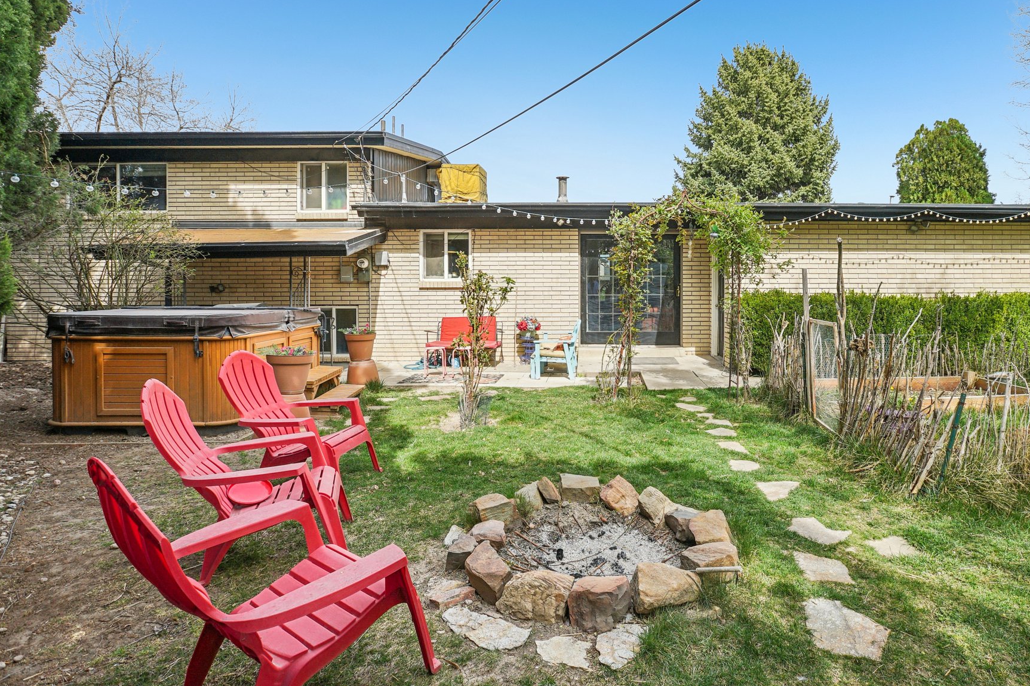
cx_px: 598
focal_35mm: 19
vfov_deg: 64.3
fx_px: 543
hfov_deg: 86.2
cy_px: 299
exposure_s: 1/125
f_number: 8
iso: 100
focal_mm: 16
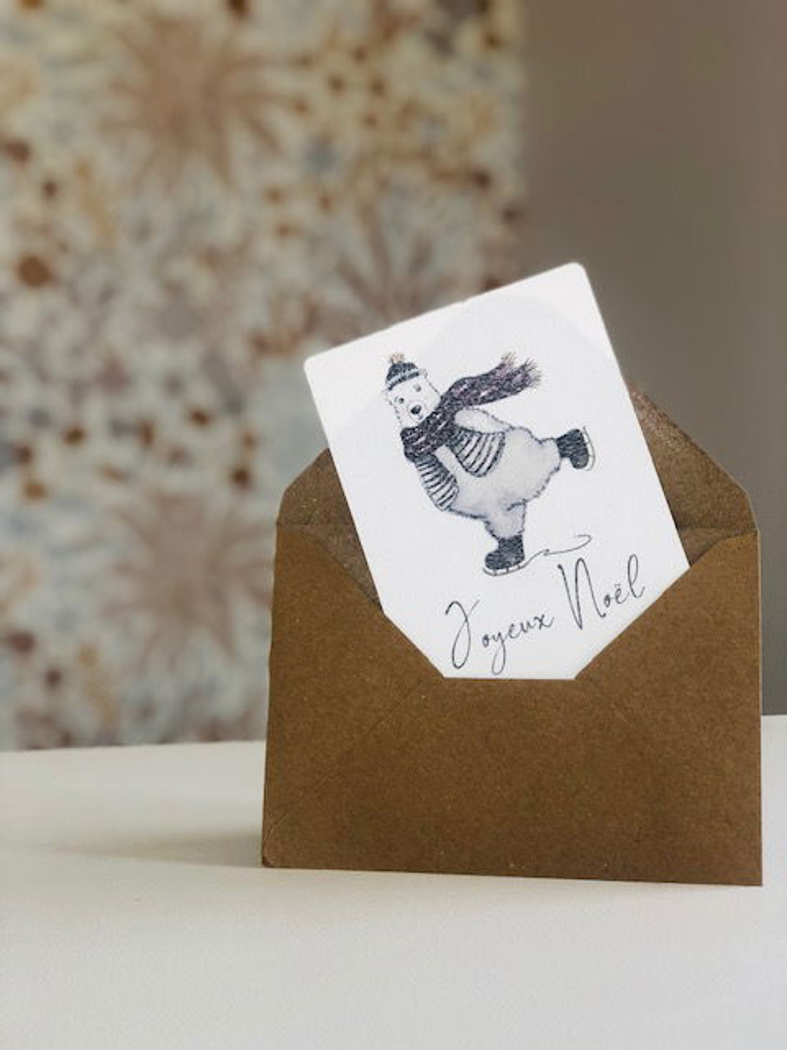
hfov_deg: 28.0
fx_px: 1576
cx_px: 394
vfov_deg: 36.8
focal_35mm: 52
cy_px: 525
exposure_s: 1/60
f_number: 2.4
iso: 25
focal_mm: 6
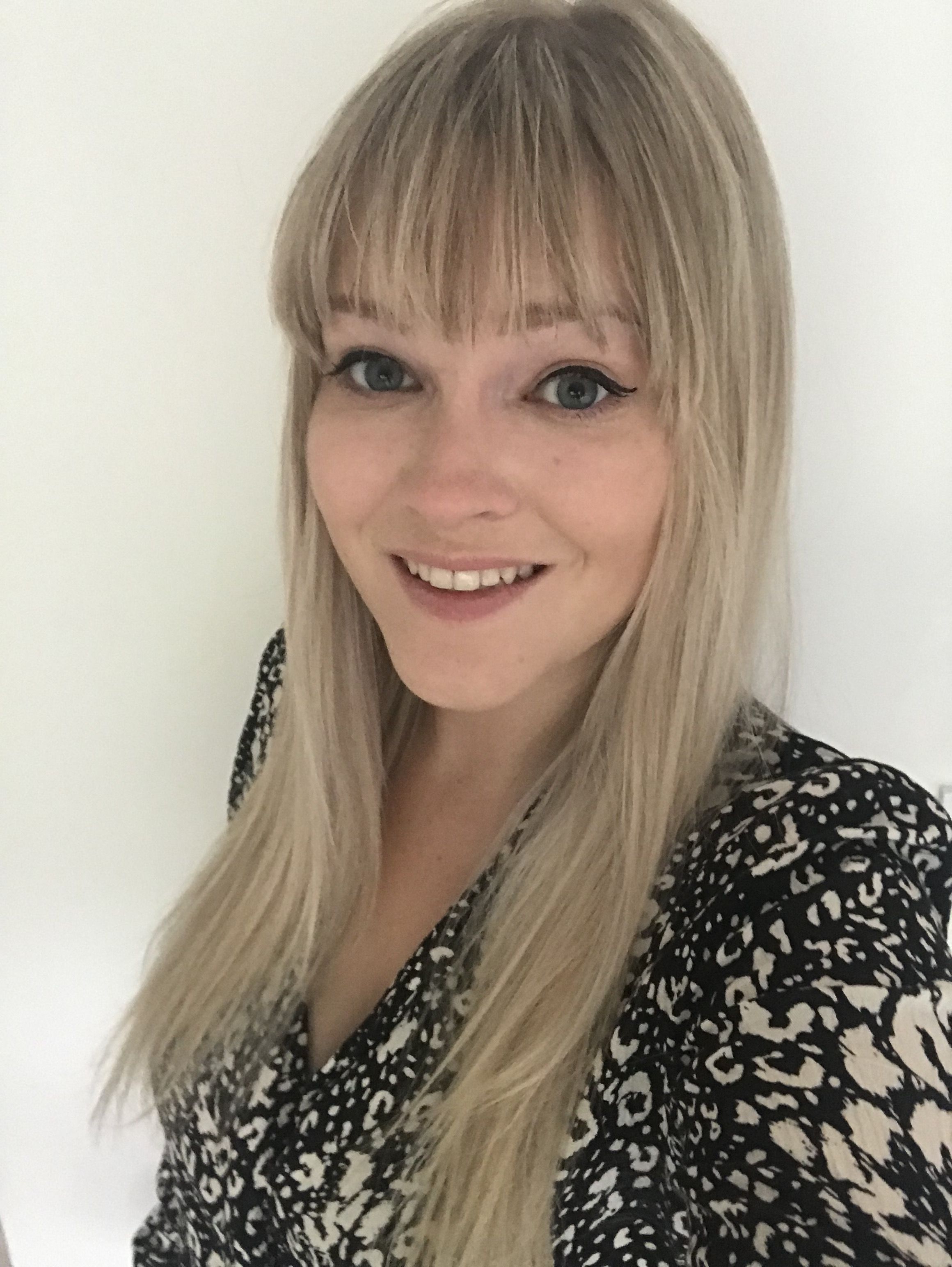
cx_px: 476
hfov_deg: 44.2
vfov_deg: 56.8
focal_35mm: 32
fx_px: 1172
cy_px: 634
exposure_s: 1/20
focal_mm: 2.87
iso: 200
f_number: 2.2
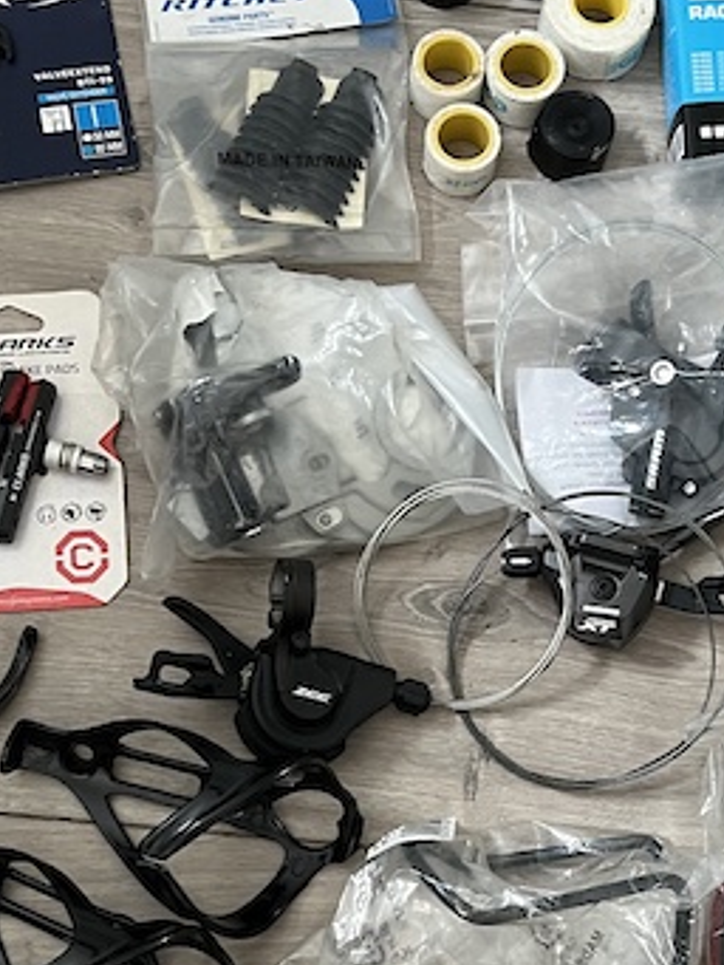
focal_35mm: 61
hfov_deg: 24.0
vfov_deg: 31.2
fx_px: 1700
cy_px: 702
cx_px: 436
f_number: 1.6
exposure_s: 1/60
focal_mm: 5.1
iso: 200
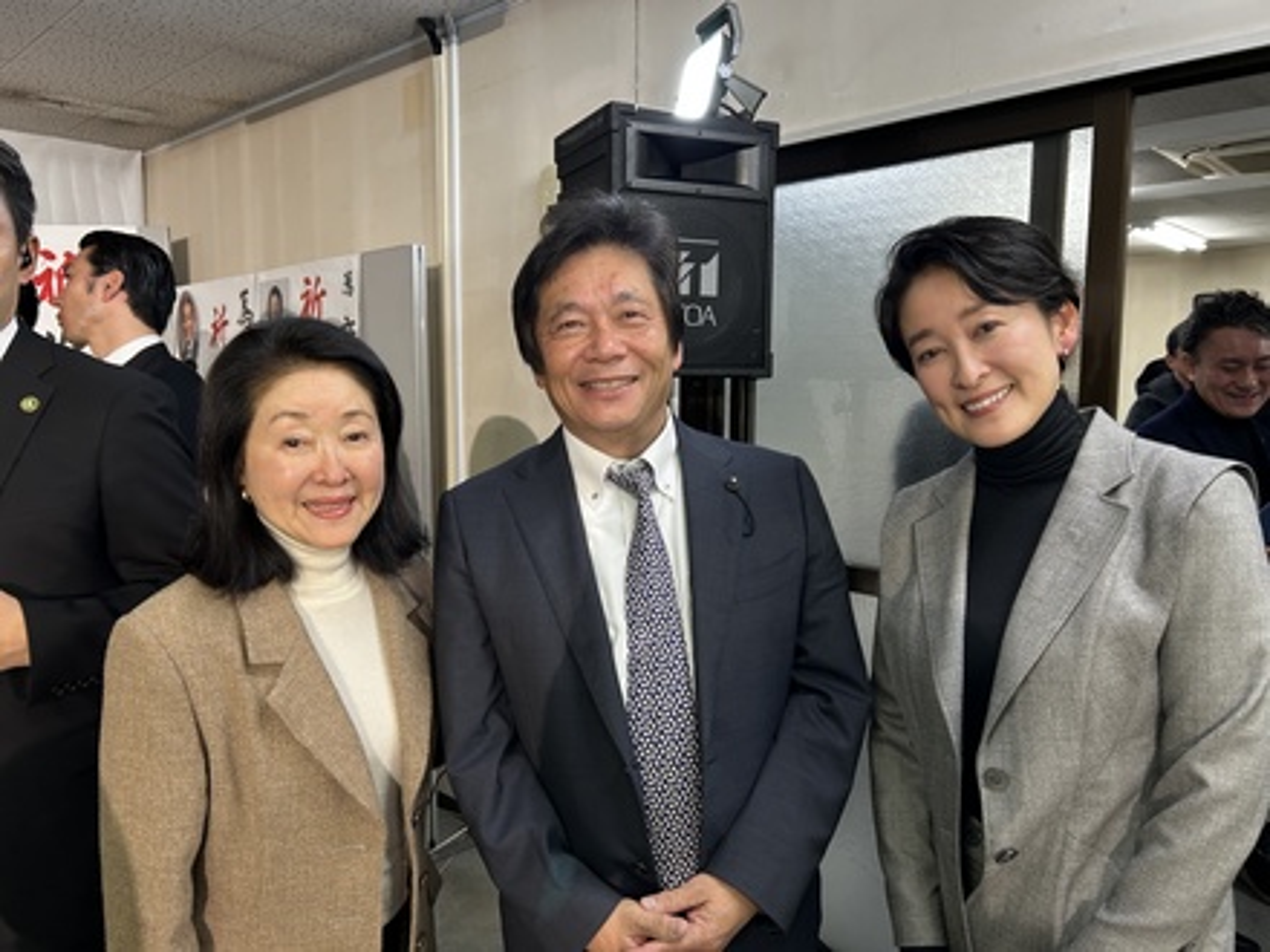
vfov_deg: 53.1
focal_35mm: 26
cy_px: 476
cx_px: 635
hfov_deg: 67.3
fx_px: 954
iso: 80
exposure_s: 1/60
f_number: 1.5
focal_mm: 5.7
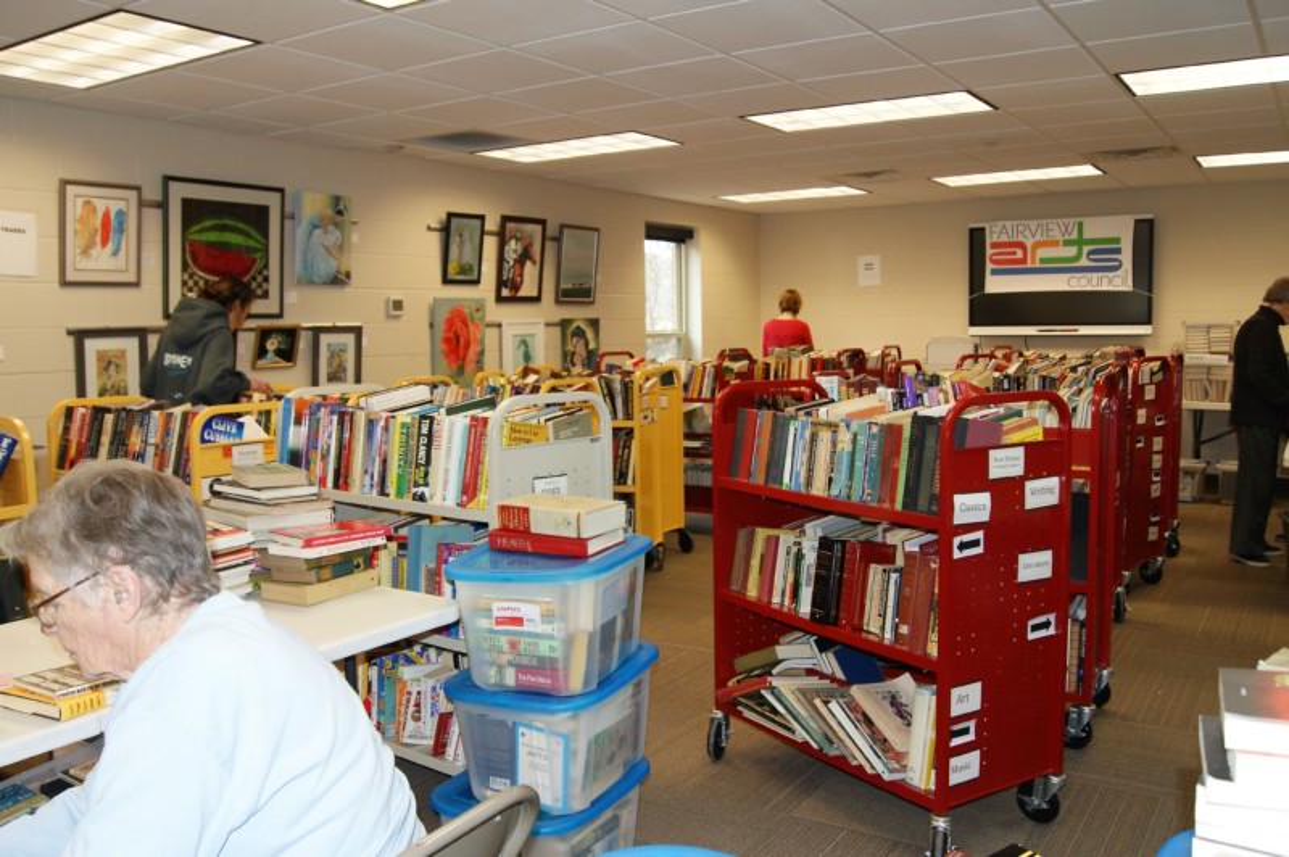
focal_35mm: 39
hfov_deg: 49.6
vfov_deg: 34.2
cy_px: 428
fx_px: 1395
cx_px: 644
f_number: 5.6
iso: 400
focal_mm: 26
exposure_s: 1/60
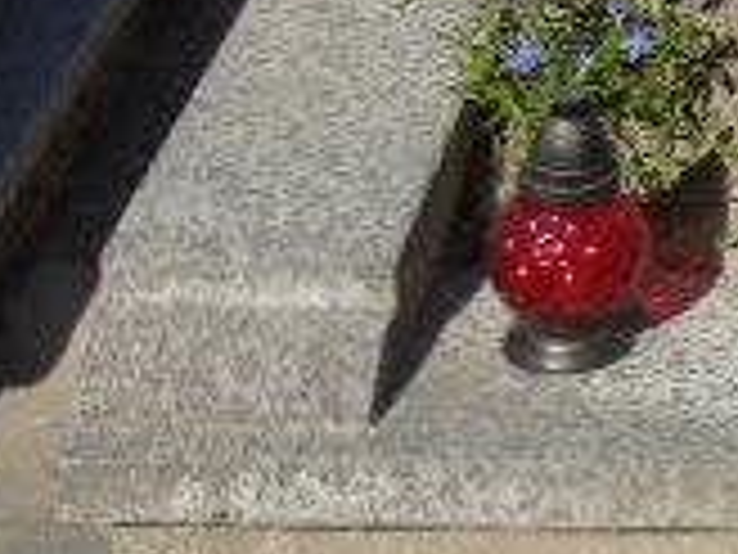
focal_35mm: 156
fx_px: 3326
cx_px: 1404
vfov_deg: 9.2
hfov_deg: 11.6
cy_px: -360
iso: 80
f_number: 3.9
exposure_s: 1/800
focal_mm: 7.1
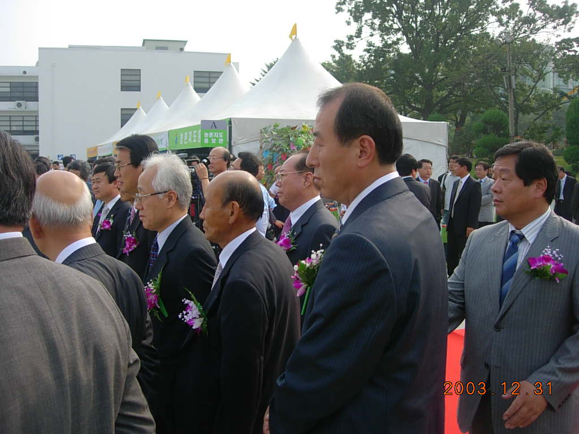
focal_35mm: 38
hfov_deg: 49.0
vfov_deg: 37.7
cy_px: 217
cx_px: 290
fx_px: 636
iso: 64
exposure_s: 1/813
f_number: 2.8
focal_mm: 7.8
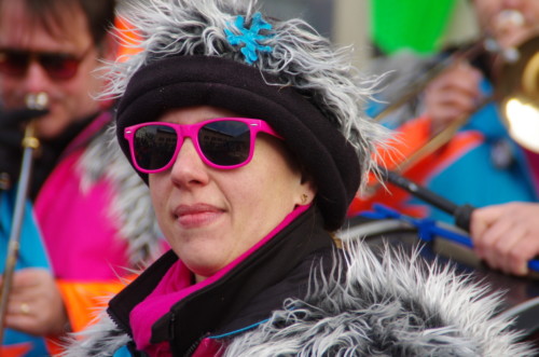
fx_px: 4482
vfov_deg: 4.6
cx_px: 270
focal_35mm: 300
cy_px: 178
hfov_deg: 6.9
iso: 200
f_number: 6.3
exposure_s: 1/250
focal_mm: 200
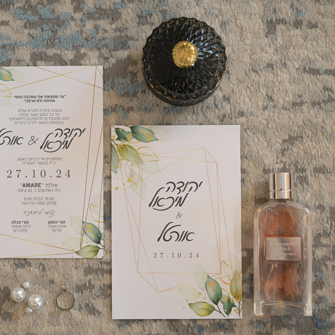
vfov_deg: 15.8
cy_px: 168
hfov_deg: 15.8
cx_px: 86
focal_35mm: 110
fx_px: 1204
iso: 640
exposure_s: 1/200
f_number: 3.5
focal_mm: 86
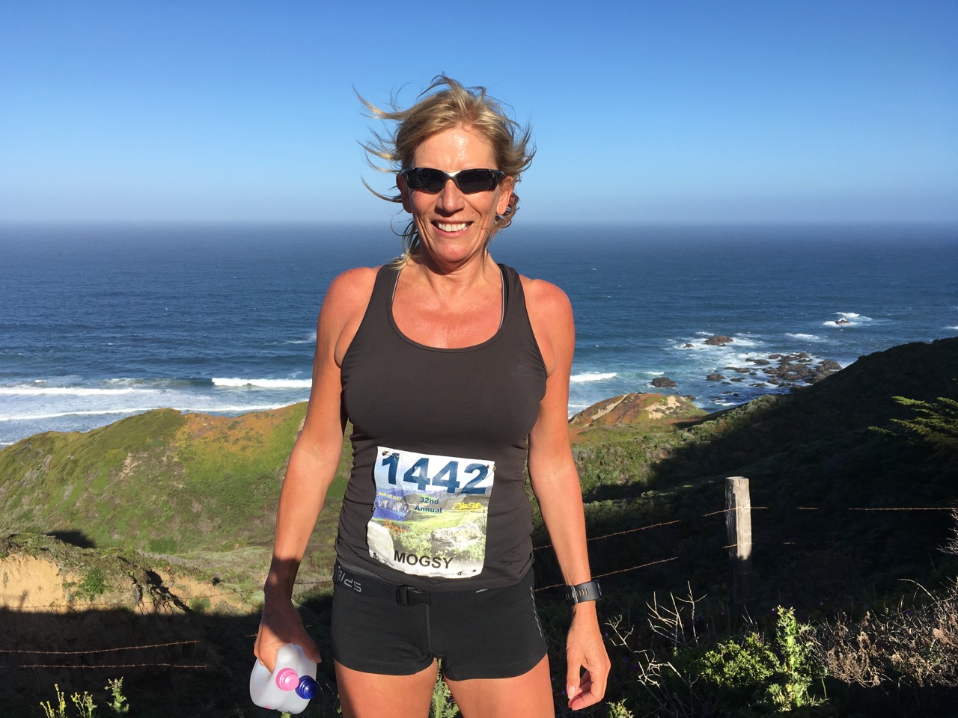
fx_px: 803
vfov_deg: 48.2
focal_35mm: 29
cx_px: 479
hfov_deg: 61.7
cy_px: 359
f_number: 2.2
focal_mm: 4.15
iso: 25
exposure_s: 1/1425
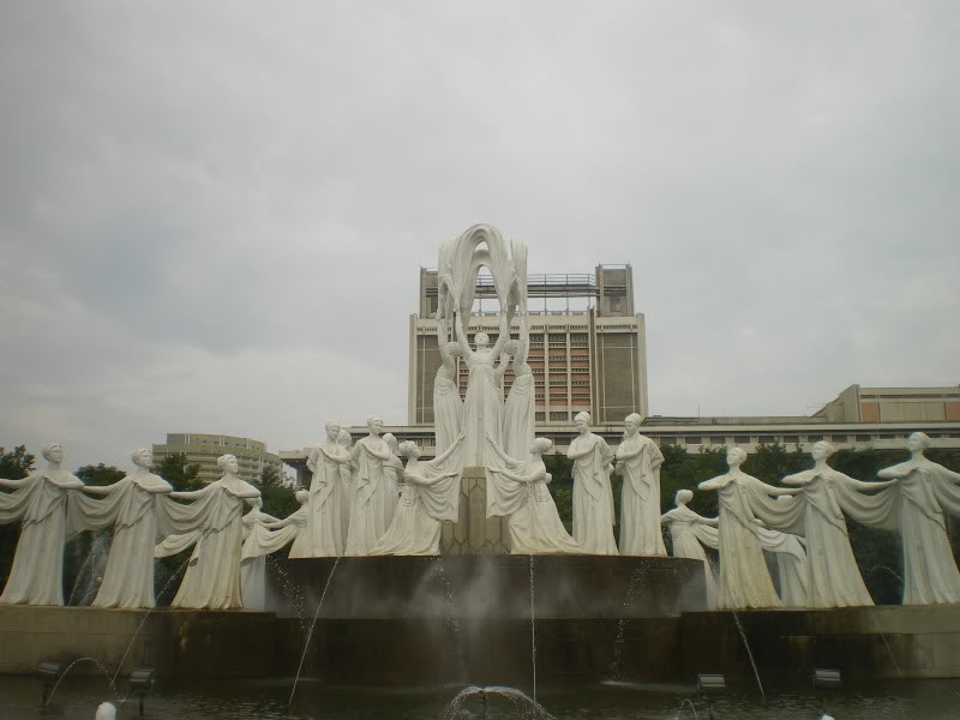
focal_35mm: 36
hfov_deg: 51.4
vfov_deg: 39.7
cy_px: 360
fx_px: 998
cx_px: 480
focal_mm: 6.3
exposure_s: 1/250
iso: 50
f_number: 4.6
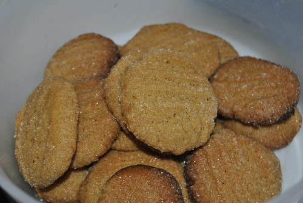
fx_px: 695
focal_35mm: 82
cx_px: 152
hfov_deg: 24.6
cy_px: 102
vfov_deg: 16.6
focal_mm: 55
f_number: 5.6
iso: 200
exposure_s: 1/60
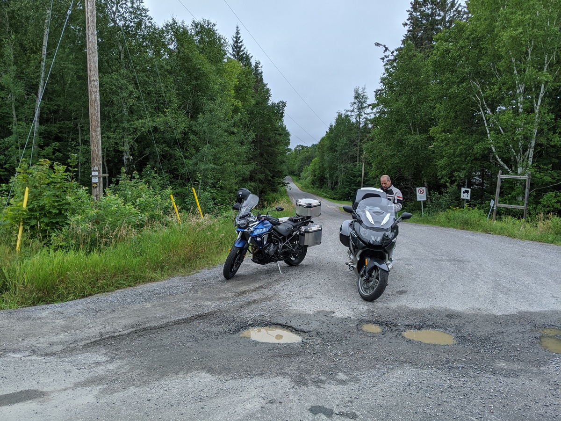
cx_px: 280
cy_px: 210
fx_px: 438
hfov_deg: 65.3
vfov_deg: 51.4
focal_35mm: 27
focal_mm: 4.44
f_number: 1.8
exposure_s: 1/1466
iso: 66
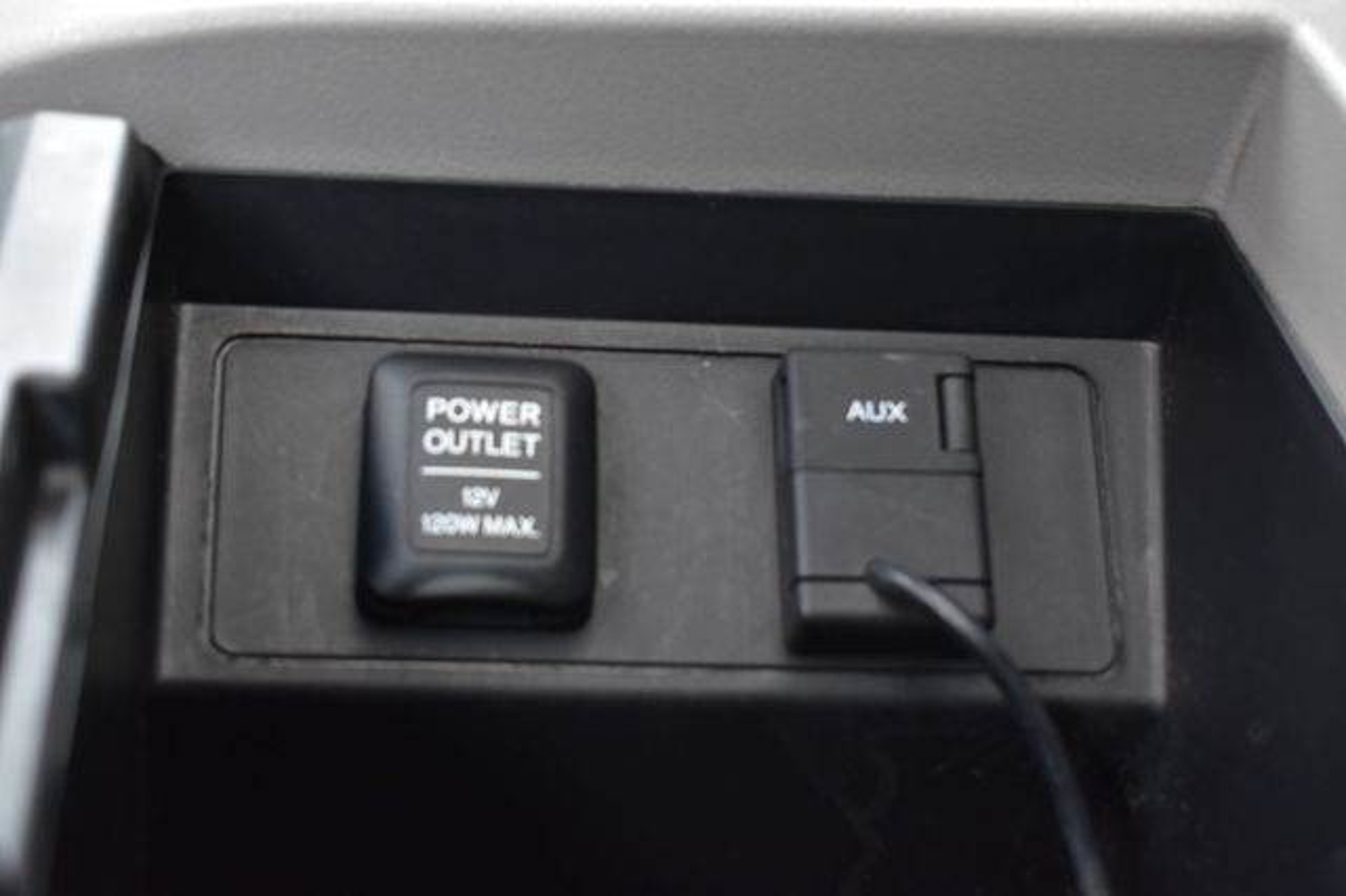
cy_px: 448
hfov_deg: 31.9
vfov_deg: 21.5
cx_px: 673
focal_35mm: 63
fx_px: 2354
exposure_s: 1/15
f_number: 6.3
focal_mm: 42
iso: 1000
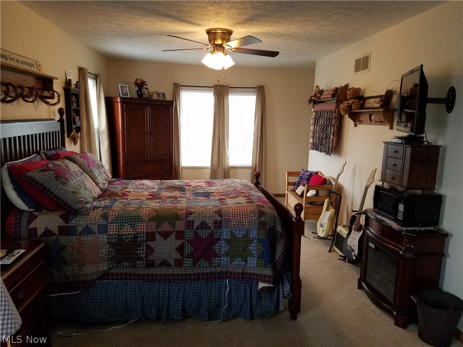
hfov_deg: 67.3
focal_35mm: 26
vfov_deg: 53.1
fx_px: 348
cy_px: 174
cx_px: 232
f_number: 1.7
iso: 200
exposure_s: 1/60
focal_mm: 4.2
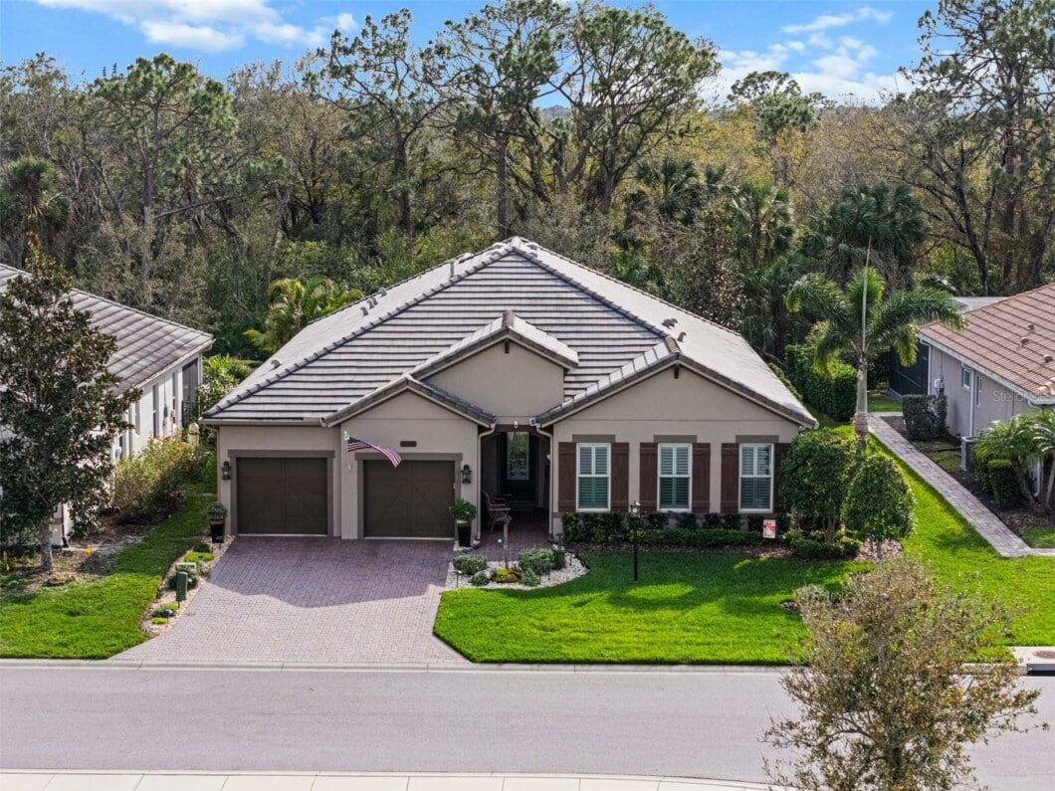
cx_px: 528
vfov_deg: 21.0
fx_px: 2133
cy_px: 396
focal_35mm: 70
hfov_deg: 27.8
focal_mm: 19.35
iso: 170
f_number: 2.8
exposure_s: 1/1500
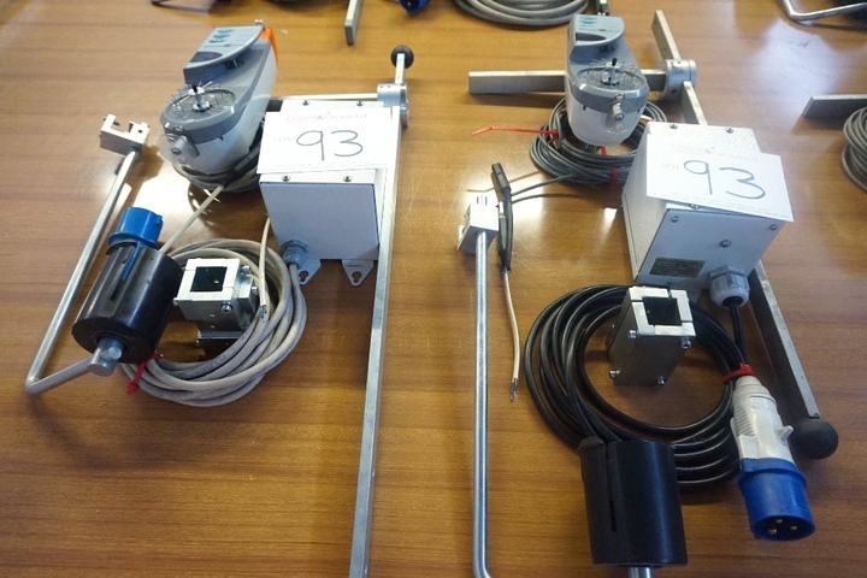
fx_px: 578
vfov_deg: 53.1
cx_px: 434
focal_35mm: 24
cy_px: 289
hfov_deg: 73.7
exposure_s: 1/100
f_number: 3.5
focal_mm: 16
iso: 3200
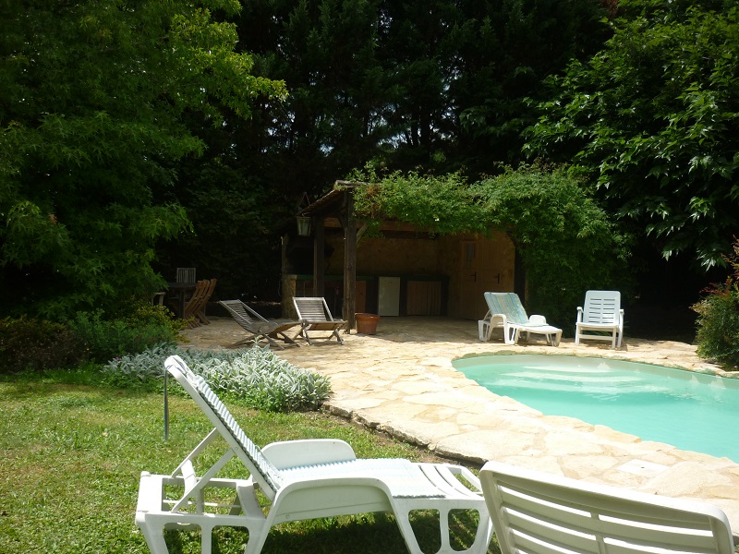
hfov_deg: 55.4
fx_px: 705
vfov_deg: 42.9
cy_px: 277
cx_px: 370
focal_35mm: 33
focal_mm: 5.5
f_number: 2.8
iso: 80
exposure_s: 1/1000
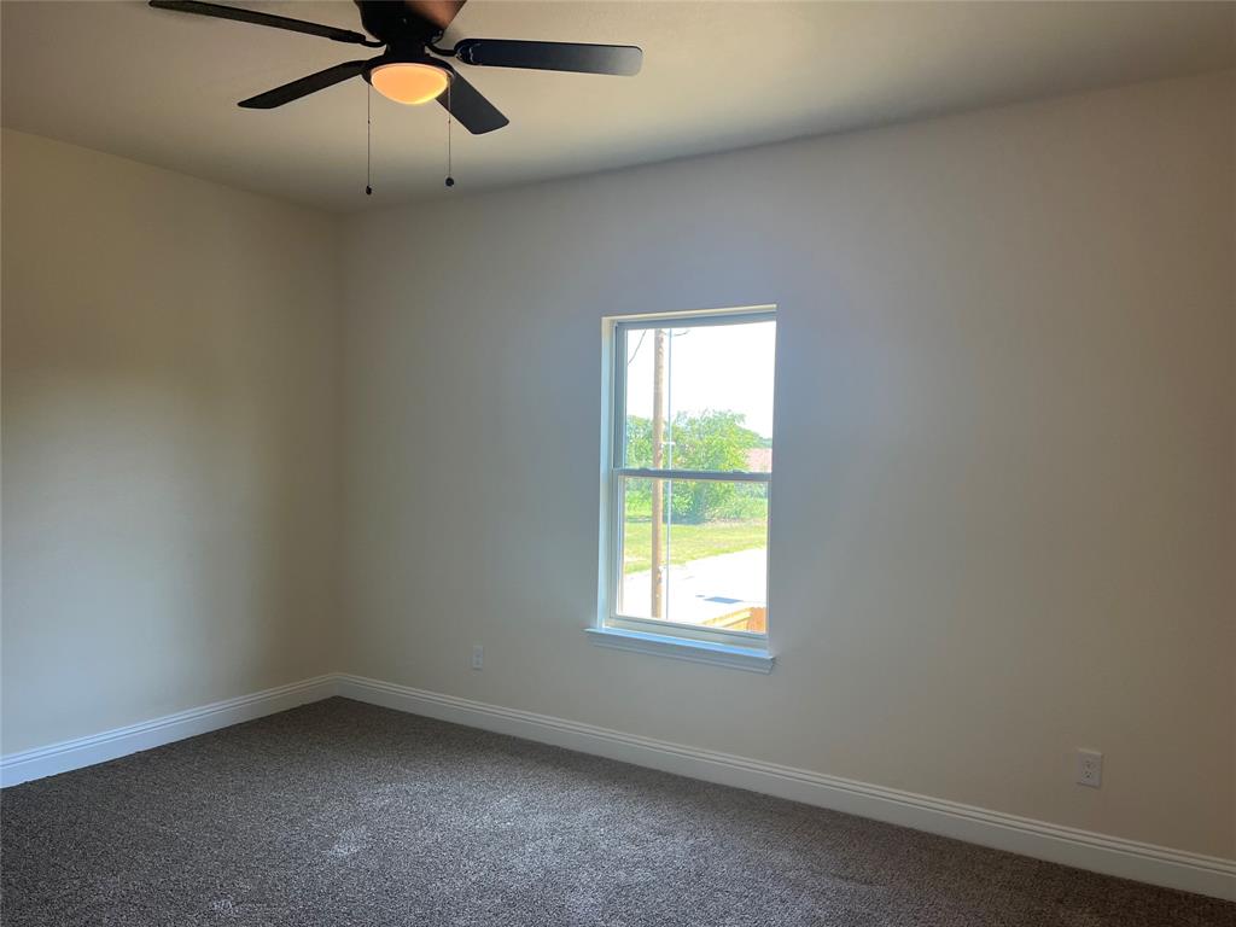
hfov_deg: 67.3
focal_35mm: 26
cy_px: 464
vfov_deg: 53.1
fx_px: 928
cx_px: 618
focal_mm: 5.1
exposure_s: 1/124
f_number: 1.6
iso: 64
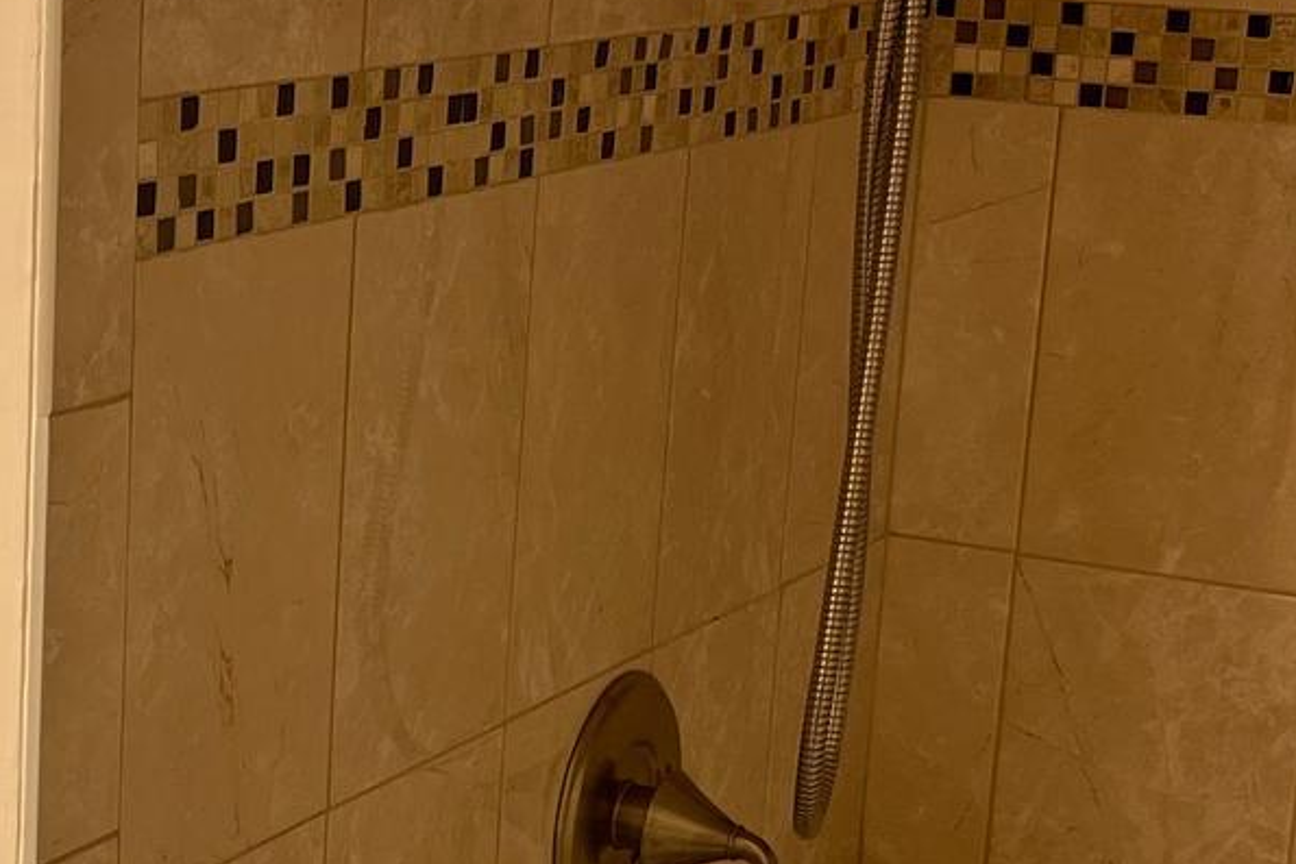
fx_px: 3349
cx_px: 135
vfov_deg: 14.6
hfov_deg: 21.4
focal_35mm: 93
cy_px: 664
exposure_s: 1/120
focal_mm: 5.1
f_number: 1.6
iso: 50
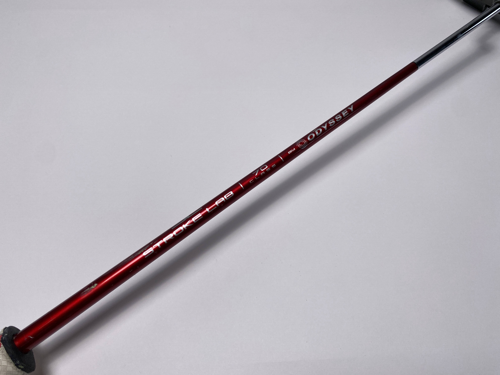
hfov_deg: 67.3
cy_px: 188
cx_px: 250
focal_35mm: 26
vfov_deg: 53.1
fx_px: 376
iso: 32
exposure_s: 1/1316
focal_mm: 4.25
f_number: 1.8
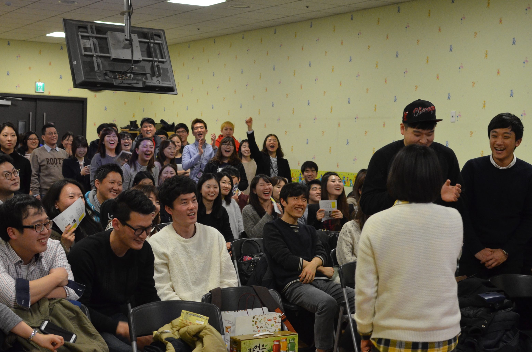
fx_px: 923
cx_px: 272
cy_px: 198
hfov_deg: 32.1
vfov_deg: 21.6
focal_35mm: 63
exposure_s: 1/60
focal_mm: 35
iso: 1600
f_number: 4
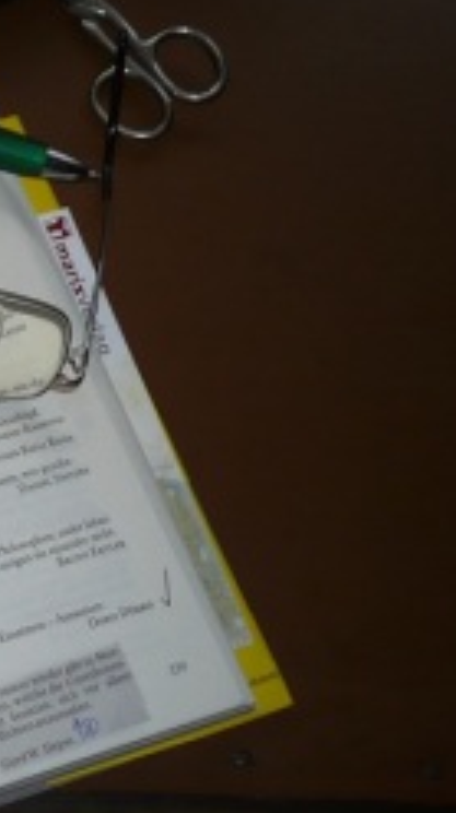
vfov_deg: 27.4
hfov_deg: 14.2
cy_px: 267
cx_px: -315
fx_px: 1660
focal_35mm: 77
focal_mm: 5.8
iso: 100
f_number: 2.8
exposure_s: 1/30
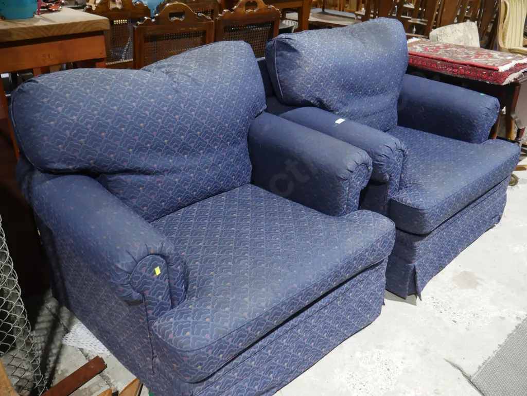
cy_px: 198
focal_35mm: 32
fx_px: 487
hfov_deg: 56.8
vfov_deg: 44.2
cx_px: 264
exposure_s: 1/60
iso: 800
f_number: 3.6
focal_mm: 16
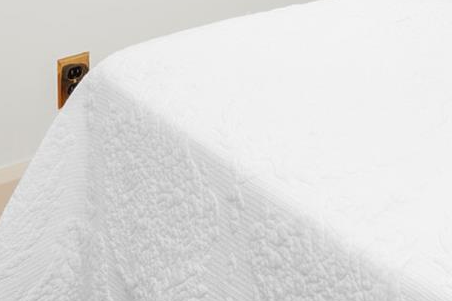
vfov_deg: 14.9
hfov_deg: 23.8
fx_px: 966
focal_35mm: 77
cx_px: 556
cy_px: -276
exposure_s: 1/10
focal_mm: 17
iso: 320
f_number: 7.1
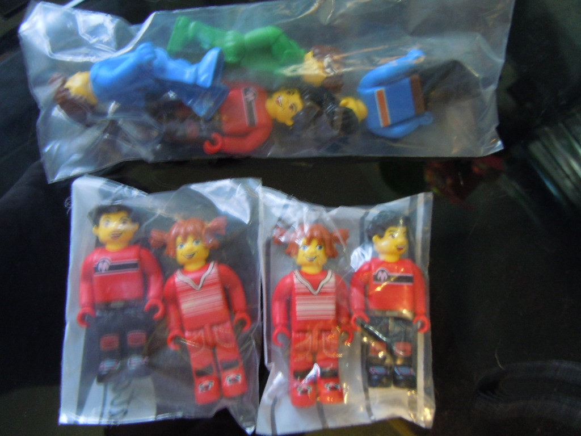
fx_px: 504
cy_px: 218
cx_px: 290
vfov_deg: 46.8
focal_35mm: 30
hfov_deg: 60.0
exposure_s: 1/2.5
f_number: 3.5
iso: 400
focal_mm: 5.4
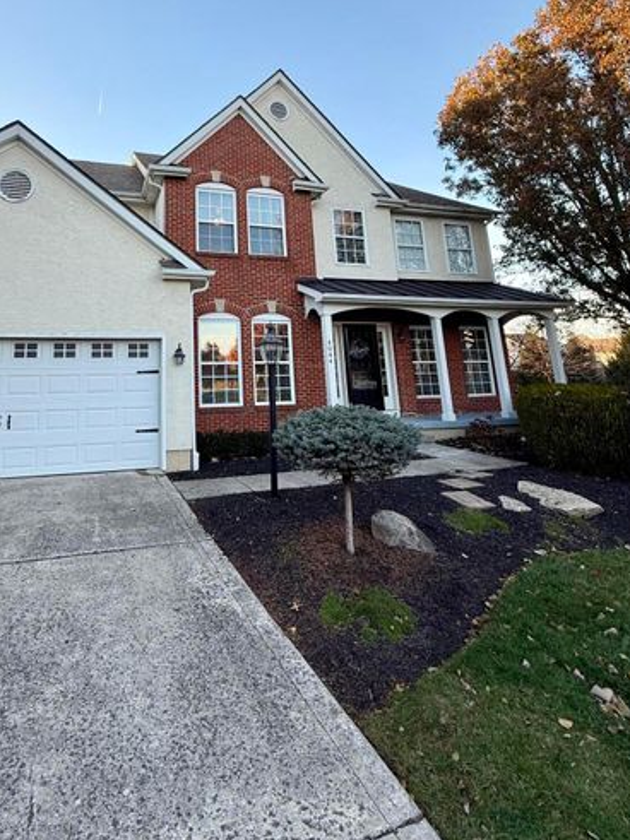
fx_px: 461
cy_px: 292
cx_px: 207
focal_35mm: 19
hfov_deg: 66.7
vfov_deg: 82.3
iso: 64
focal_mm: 2.22
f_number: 2.2
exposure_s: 1/152
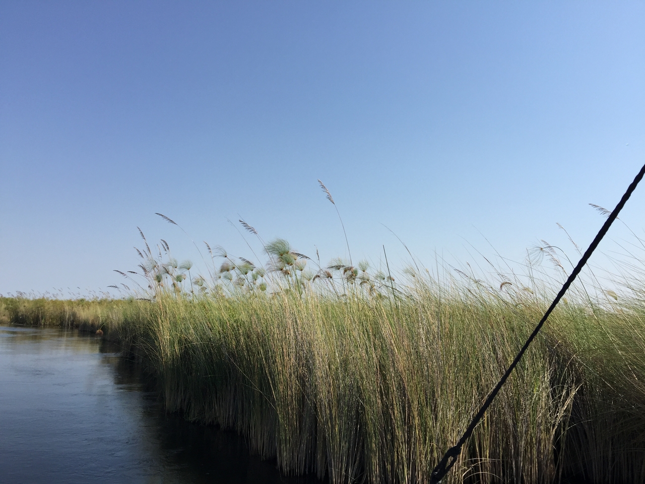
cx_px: 322
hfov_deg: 61.7
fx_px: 540
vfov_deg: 48.2
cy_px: 242
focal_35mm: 29
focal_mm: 4.15
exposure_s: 1/1980
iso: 32
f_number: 2.2
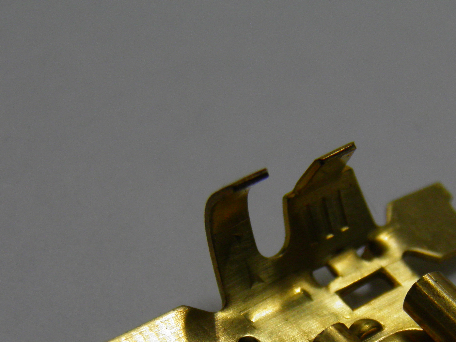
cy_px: 304
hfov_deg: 12.3
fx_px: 2108
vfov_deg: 9.2
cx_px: 300
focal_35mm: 160
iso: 100
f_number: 3.9
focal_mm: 15.2
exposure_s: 1/50
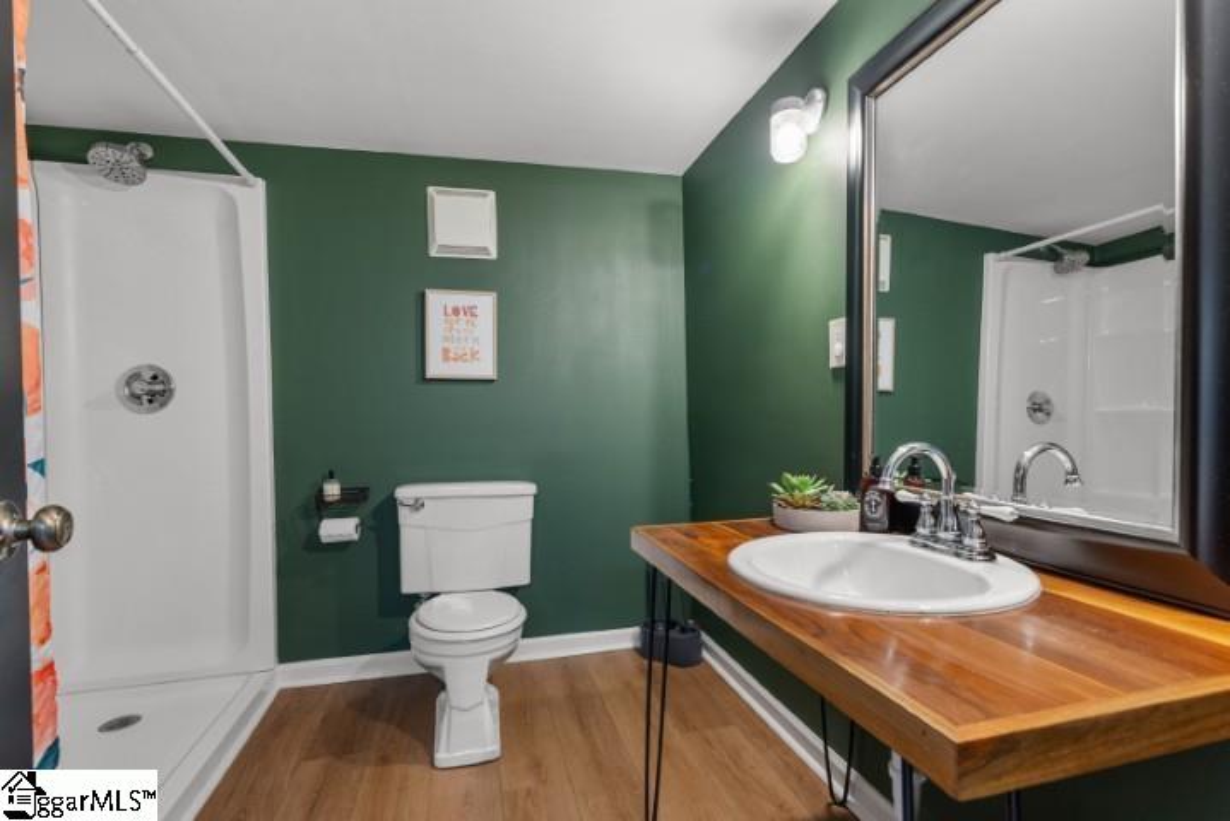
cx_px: 615
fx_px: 547
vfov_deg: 73.8
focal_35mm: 16
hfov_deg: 96.7
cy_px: 410
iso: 200
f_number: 8
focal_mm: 16
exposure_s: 2.5
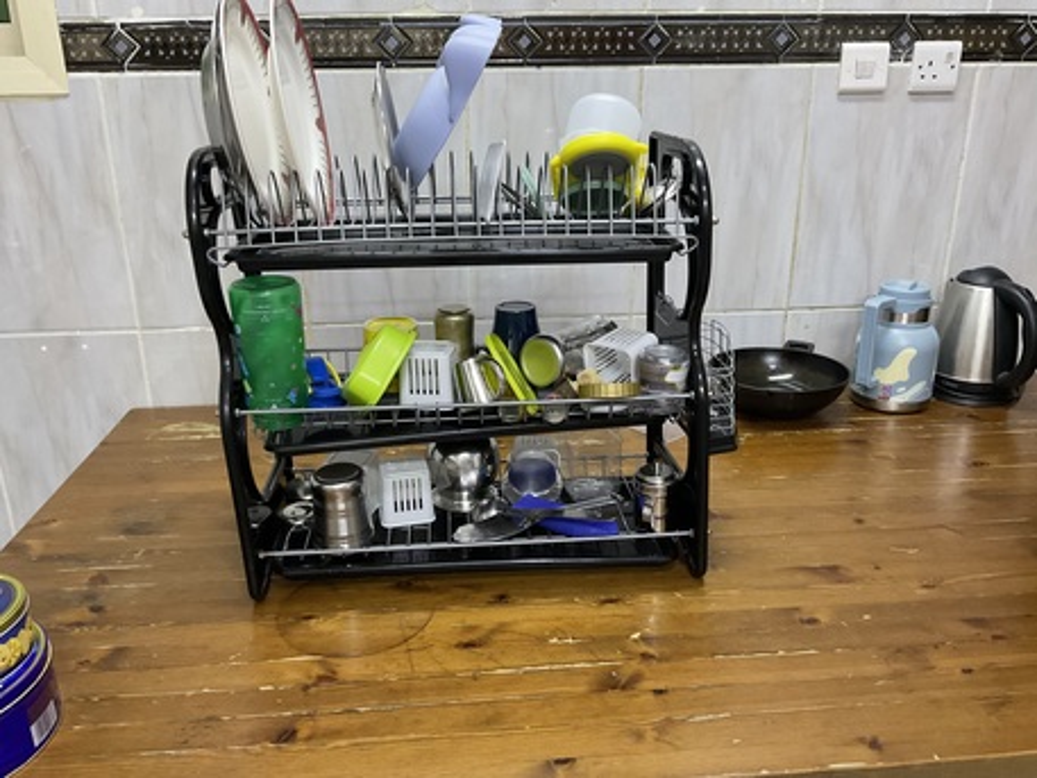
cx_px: 518
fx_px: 869
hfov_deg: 61.6
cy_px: 389
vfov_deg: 48.2
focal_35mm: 29
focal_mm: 3
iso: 250
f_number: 1.8
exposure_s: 1/60
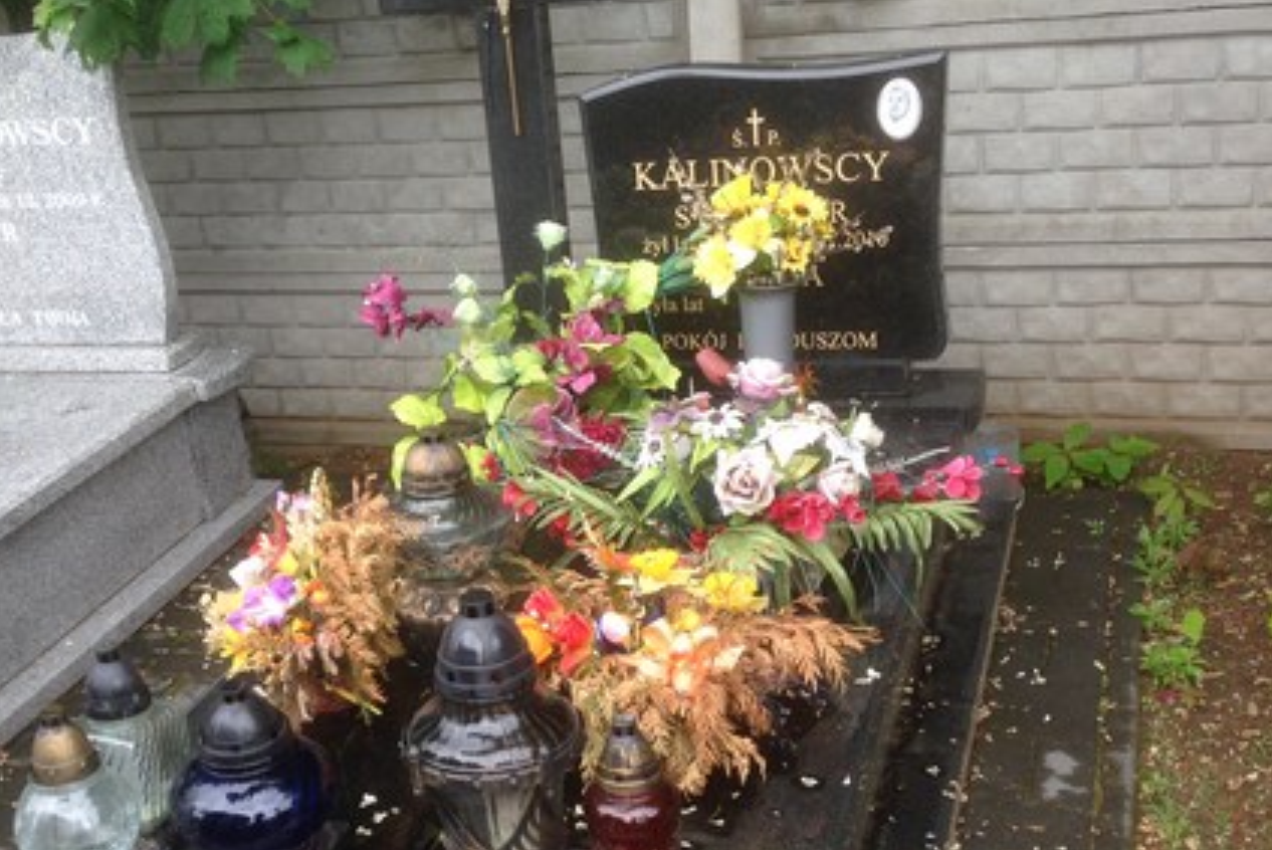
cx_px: 515
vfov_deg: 26.0
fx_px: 1839
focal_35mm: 52
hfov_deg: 38.0
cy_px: 521
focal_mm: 4.12
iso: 50
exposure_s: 1/164
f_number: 2.4
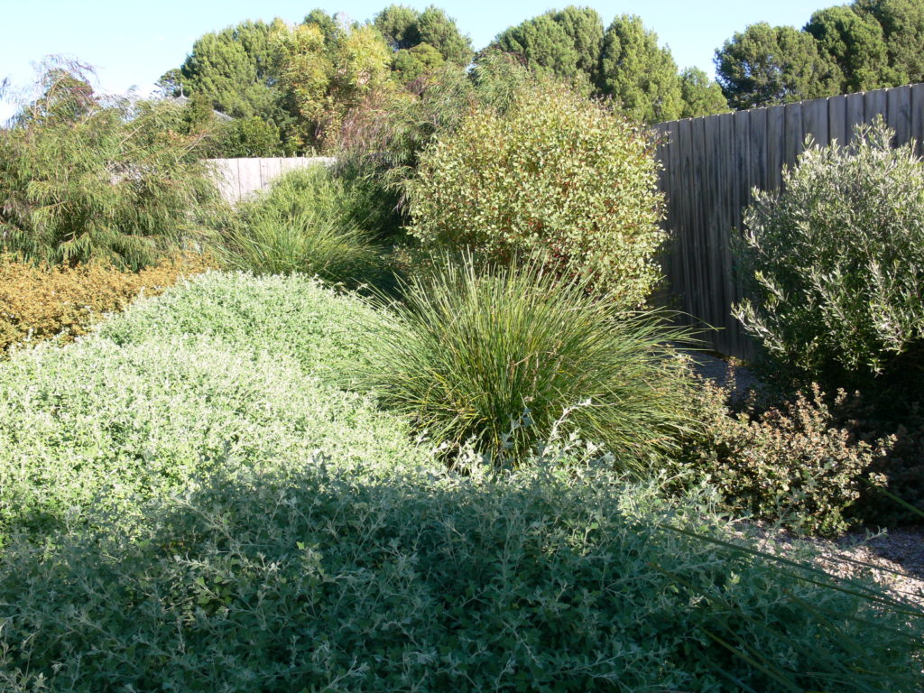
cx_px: 462
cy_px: 346
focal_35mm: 40
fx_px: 1068
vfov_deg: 36.0
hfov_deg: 46.8
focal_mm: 8.4
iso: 80
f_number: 5.6
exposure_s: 1/125
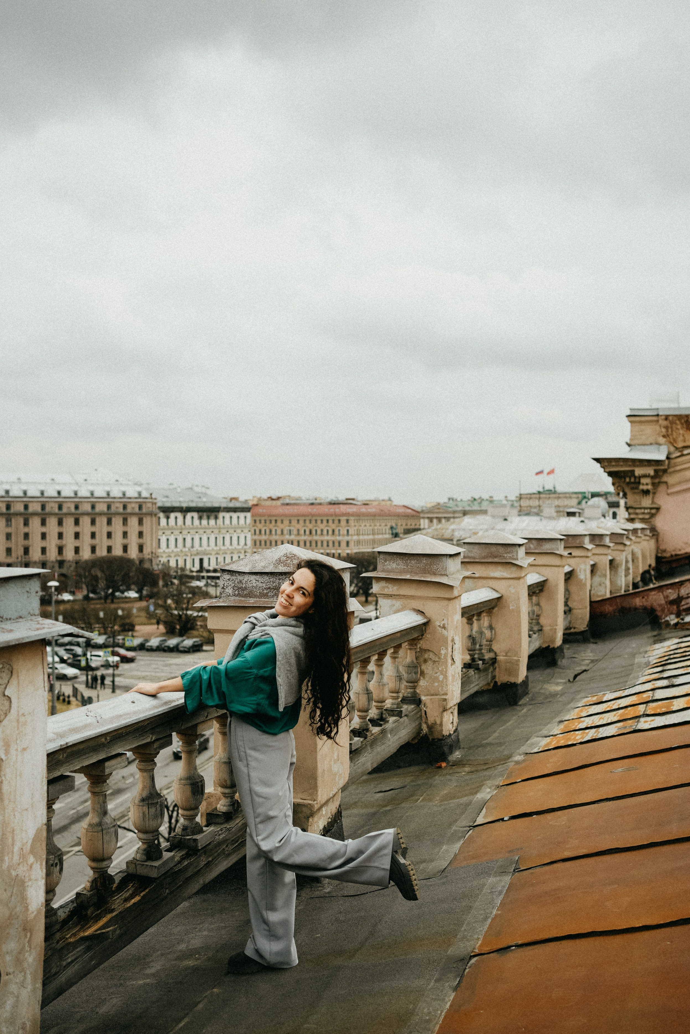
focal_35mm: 36
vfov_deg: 53.1
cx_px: 354
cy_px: 519
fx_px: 1035
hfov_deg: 36.9
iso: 125
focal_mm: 35
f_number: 2.8
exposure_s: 1/1000
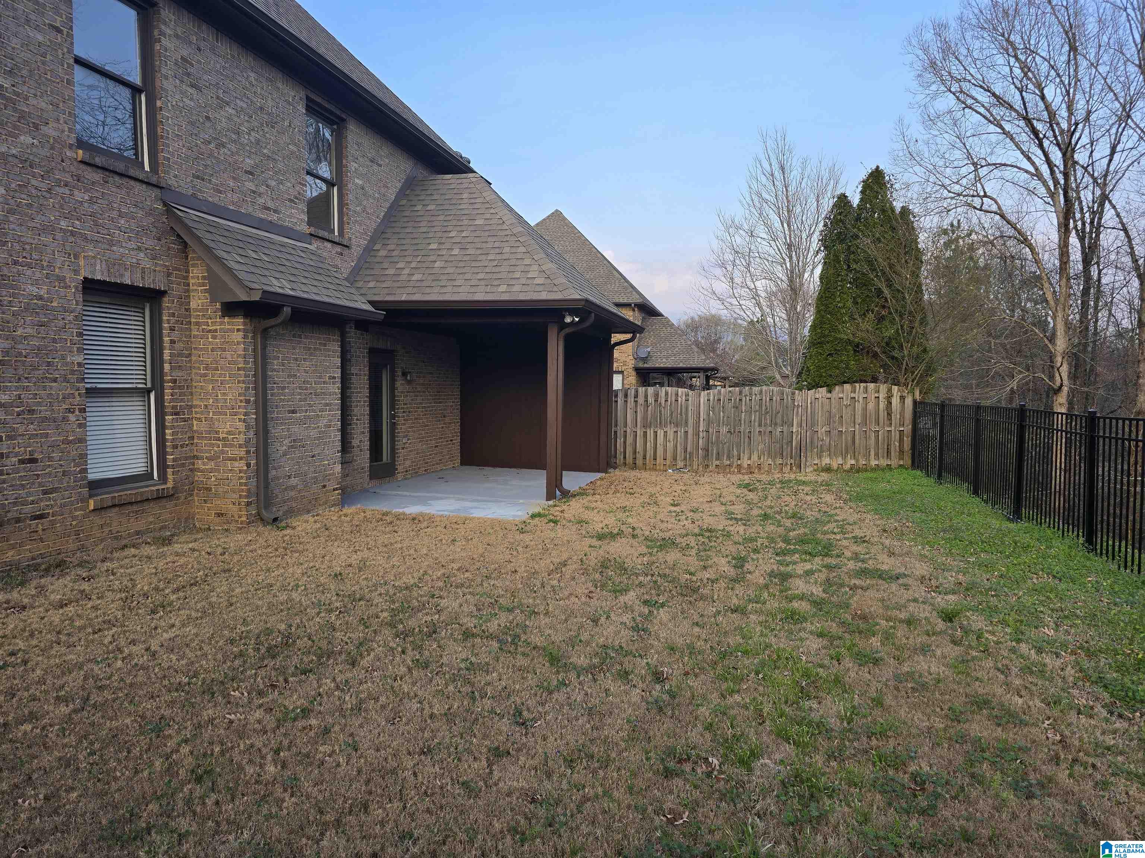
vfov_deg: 58.9
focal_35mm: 23
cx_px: 572
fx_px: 761
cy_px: 429
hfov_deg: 73.9
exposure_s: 1/180
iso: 16
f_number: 1.7
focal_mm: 6.3
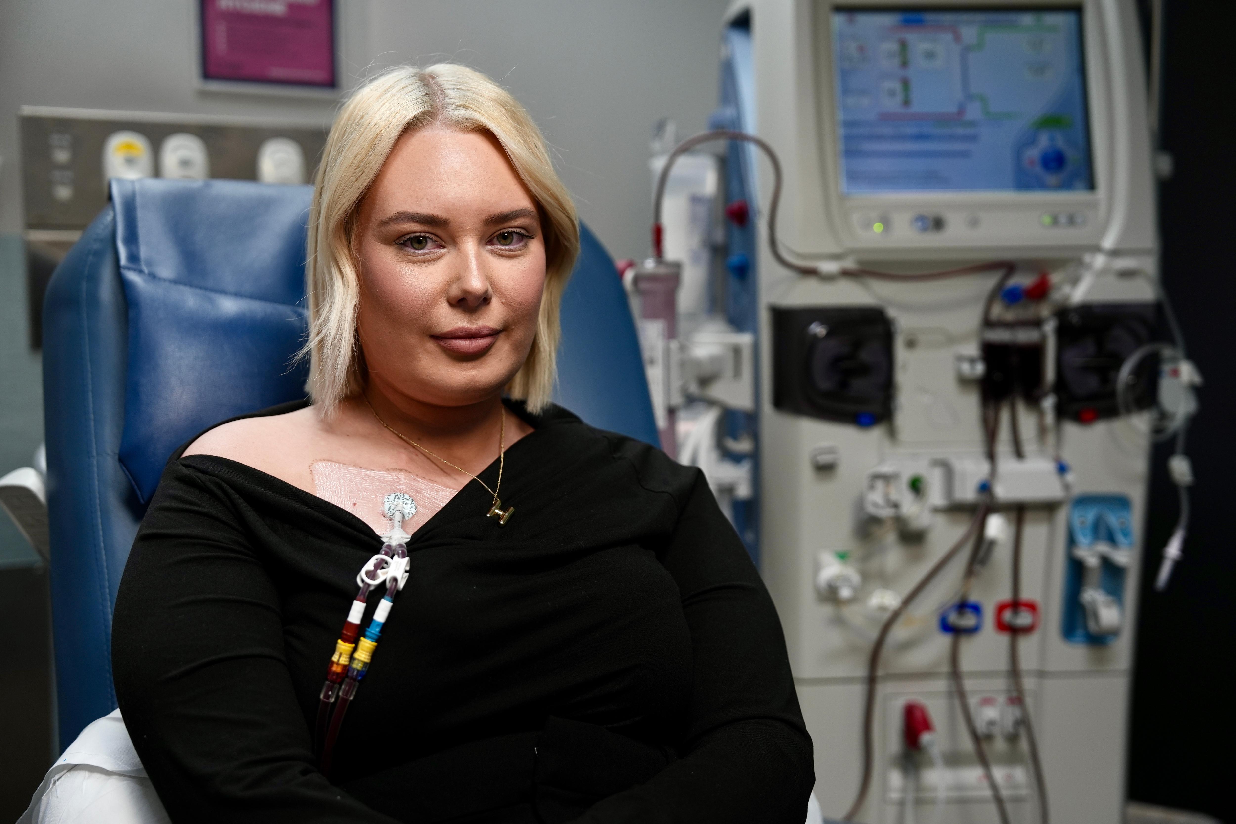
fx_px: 1613
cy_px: 412
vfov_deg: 28.6
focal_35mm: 47
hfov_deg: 41.9
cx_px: 618
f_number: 2.8
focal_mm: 47
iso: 400
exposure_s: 1/50
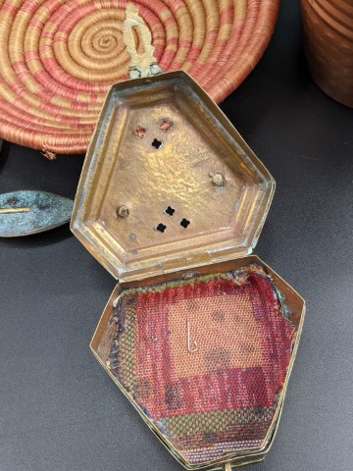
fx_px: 489
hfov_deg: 39.6
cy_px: 264
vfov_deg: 51.2
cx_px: 199
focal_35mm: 36
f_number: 1.8
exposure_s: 1/120
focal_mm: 4.44
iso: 97
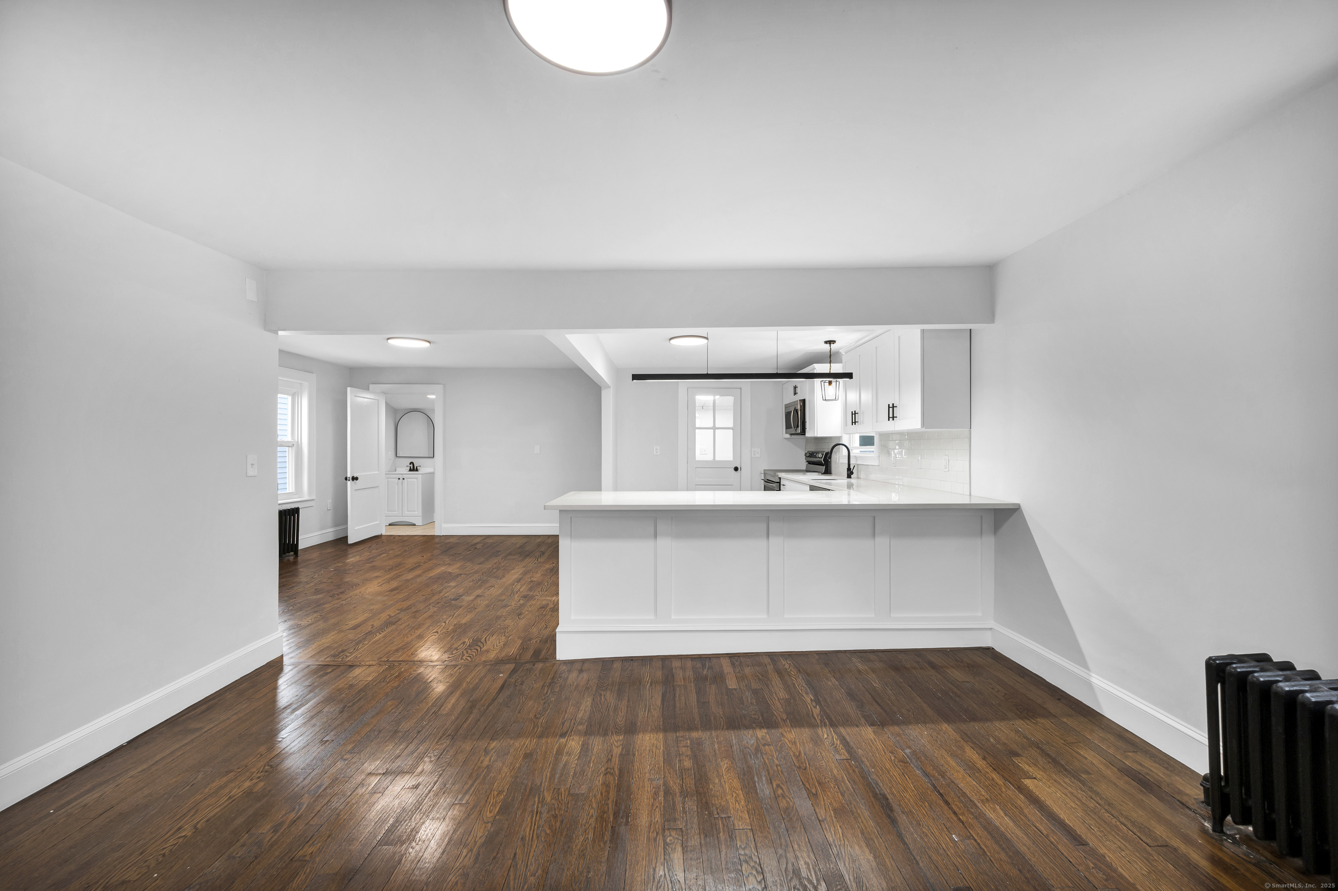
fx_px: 520
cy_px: 446
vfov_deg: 81.1
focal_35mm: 14
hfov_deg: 104.3
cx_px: 669
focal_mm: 14
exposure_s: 1/50
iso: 320
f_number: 7.1
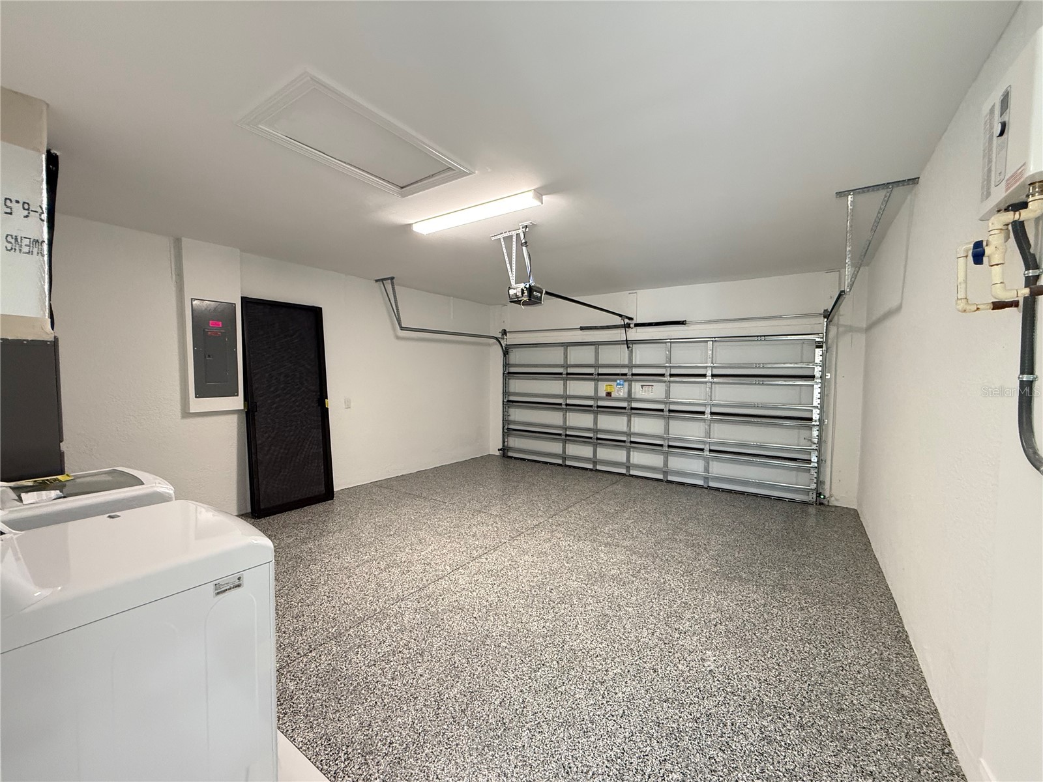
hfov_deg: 102.1
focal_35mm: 14
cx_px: 522
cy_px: 391
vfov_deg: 85.7
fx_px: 422
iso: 500
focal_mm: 2.22
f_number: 2.2
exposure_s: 1/60
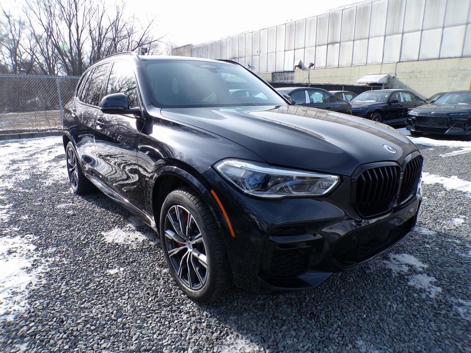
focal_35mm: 24
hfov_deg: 71.6
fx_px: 327
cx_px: 236
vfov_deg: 56.8
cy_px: 176
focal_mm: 4.3
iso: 100
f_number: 4.4
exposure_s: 1/320
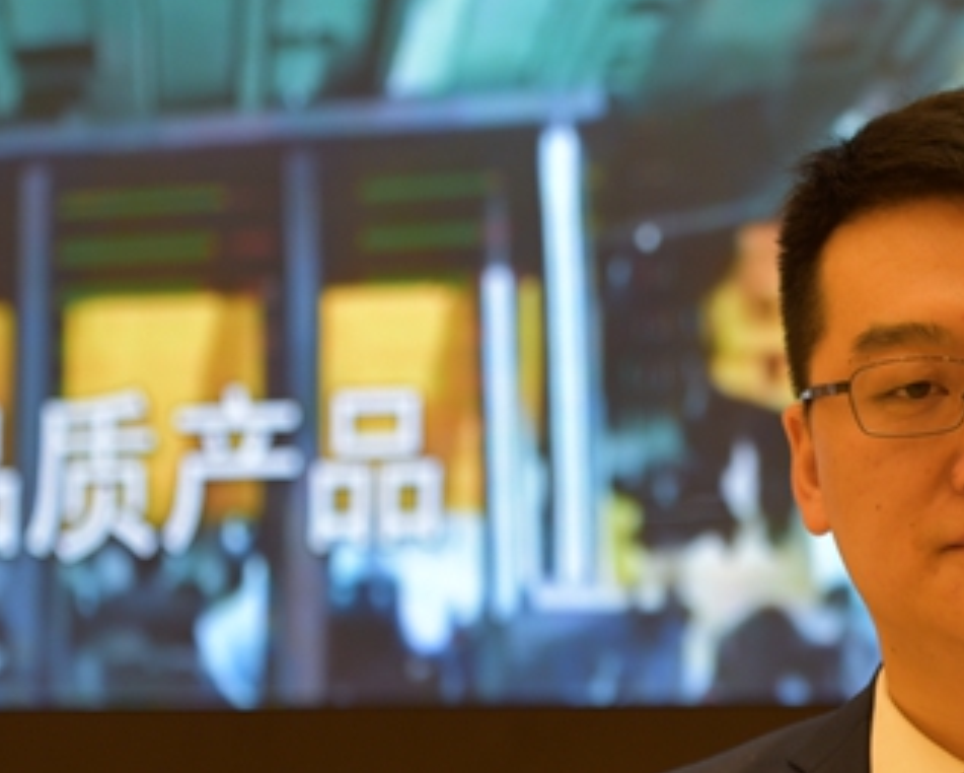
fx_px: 5510
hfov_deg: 9.9
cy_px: 628
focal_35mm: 193
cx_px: 1143
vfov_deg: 8.0
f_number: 4
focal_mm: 78
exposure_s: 1/60
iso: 400
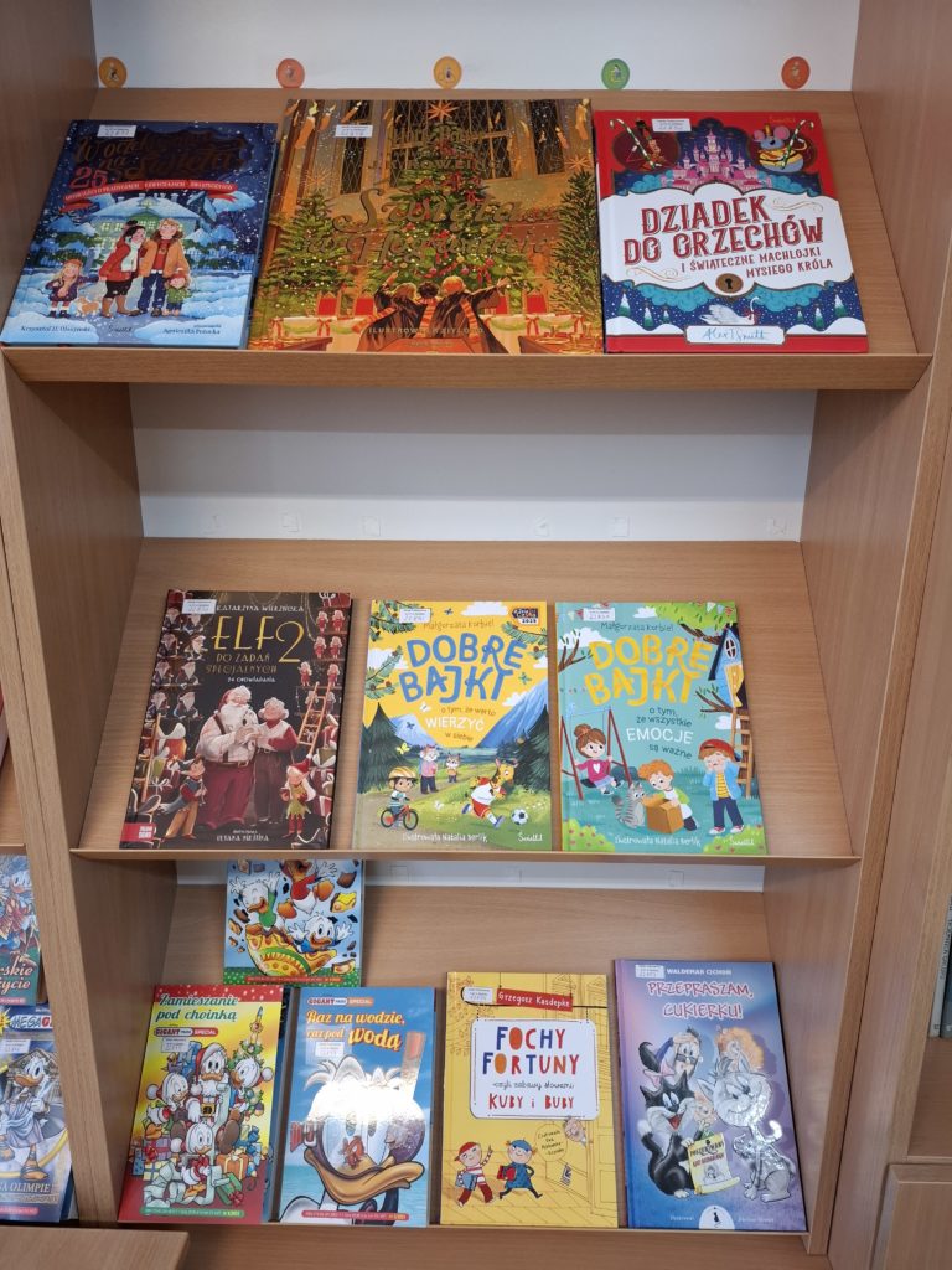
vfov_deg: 73.9
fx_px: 843
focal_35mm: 23
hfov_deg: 58.9
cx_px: 476
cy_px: 635
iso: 200
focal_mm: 5.54
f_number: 1.8
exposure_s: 1/50
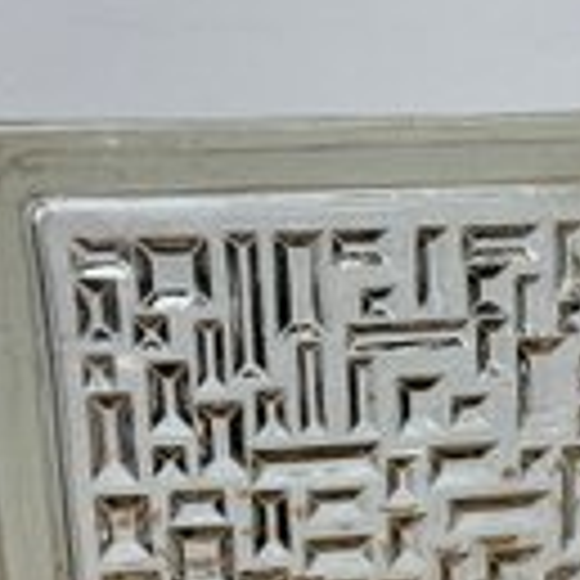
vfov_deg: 24.5
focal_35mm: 68
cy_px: 537
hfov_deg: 25.2
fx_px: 1289
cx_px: 407
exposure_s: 1/120
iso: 64
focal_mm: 3
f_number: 1.8
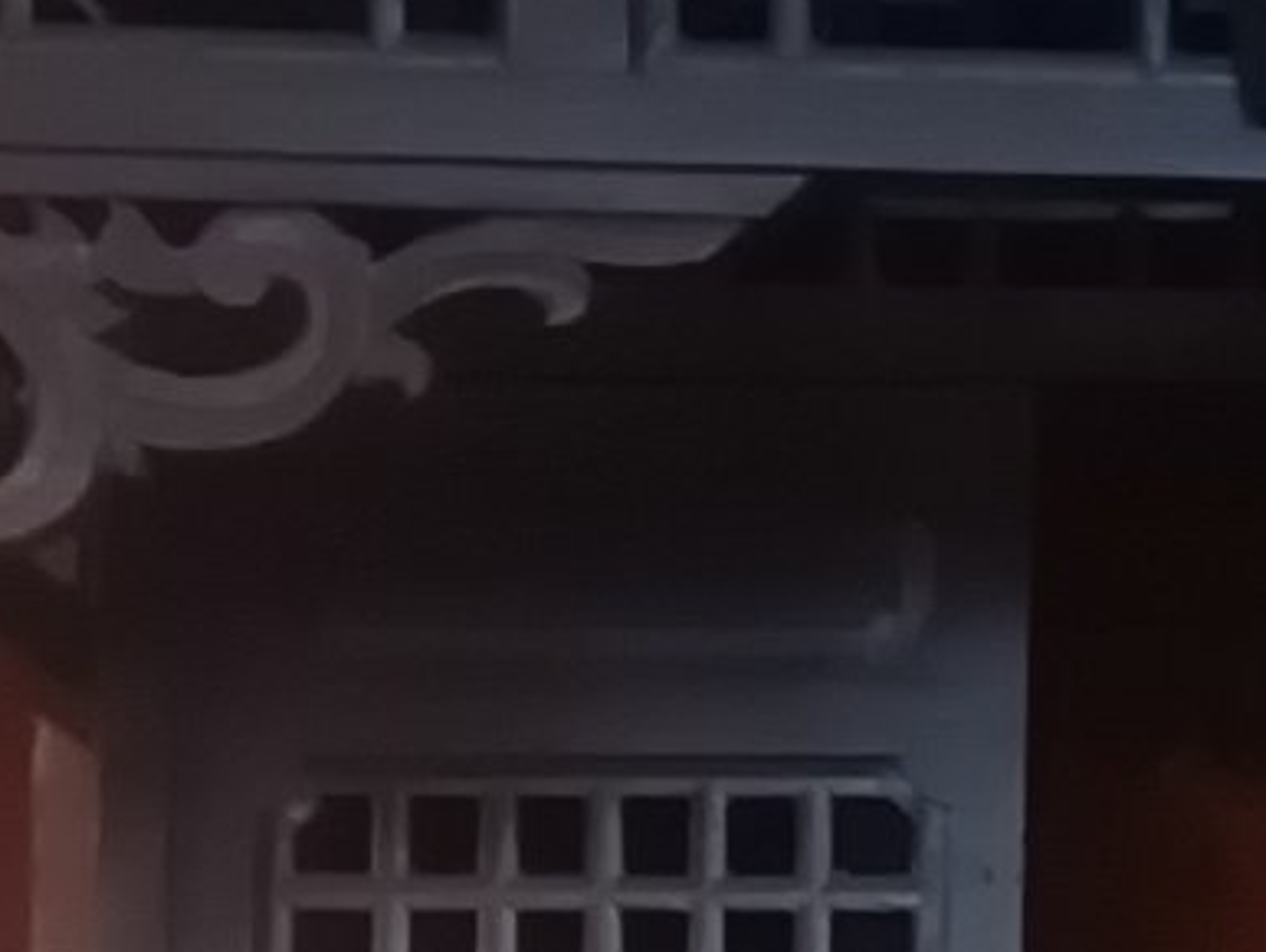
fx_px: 6990
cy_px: 2183
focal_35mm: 191
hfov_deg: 9.6
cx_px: 2662
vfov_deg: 7.4
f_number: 1.9
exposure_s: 1/20
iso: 4685
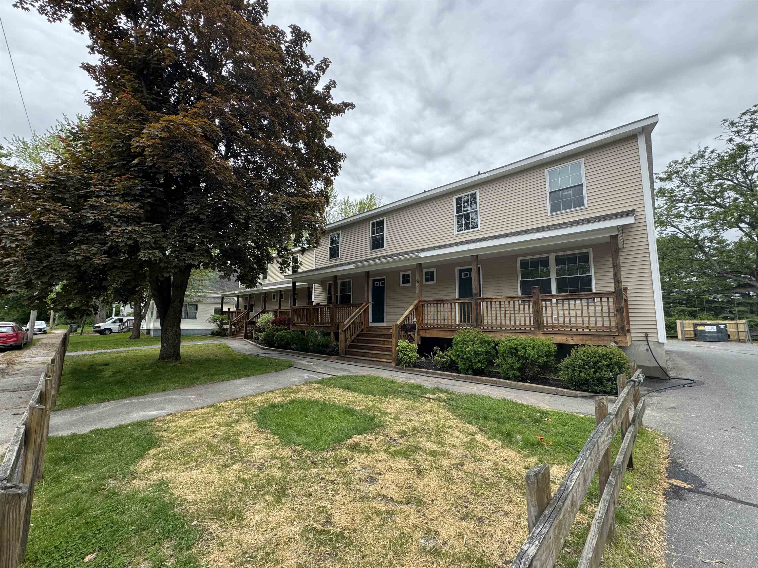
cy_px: 284
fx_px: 307
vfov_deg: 85.7
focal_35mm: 14
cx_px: 379
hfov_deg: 102.1
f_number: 2.2
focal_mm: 2.22
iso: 50
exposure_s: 1/831
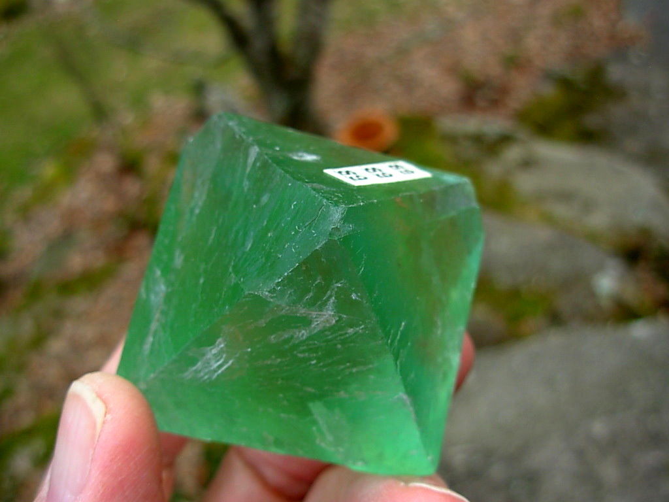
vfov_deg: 37.7
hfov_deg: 49.0
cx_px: 334
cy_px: 251
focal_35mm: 38
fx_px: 734
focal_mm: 6.3
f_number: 2.9
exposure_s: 1/264
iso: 50
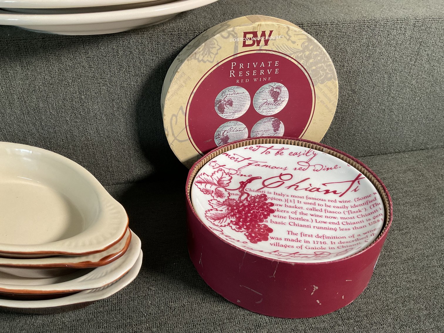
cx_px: 222
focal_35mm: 29
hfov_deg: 61.7
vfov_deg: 48.2
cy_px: 166
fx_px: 372
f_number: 1.8
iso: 100
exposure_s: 1/60
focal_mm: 3
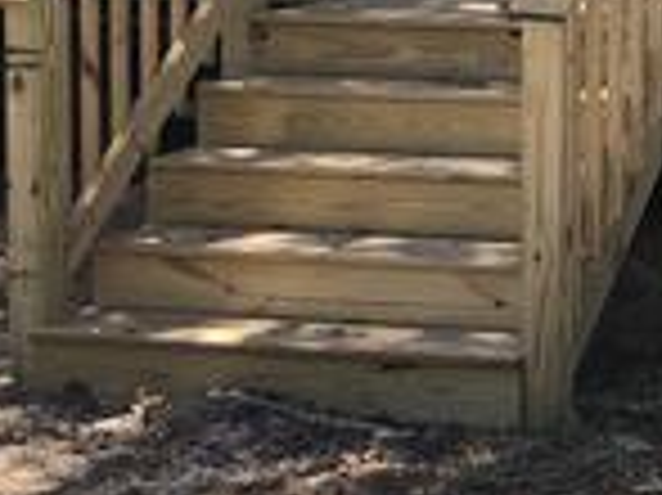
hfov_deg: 14.8
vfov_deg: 11.9
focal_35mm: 122
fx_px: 2331
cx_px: 1036
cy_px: -63
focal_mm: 3.99
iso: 20
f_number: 1.8
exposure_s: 1/454
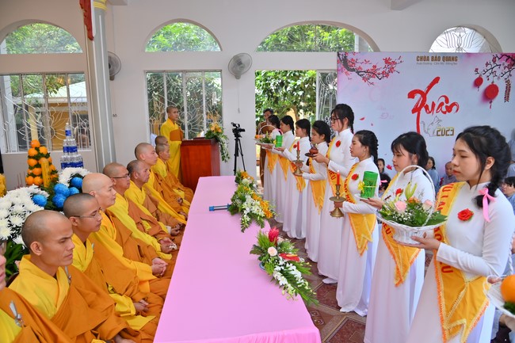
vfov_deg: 53.1
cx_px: 258
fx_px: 343
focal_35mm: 24
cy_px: 172
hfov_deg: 73.8
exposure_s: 1/100
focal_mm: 24
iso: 320
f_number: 5.6
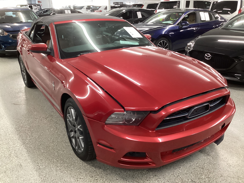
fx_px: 219
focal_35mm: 31
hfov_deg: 58.4
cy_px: 92
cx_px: 122
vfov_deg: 45.4
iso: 320
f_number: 2.4
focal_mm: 3.3
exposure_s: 1/40
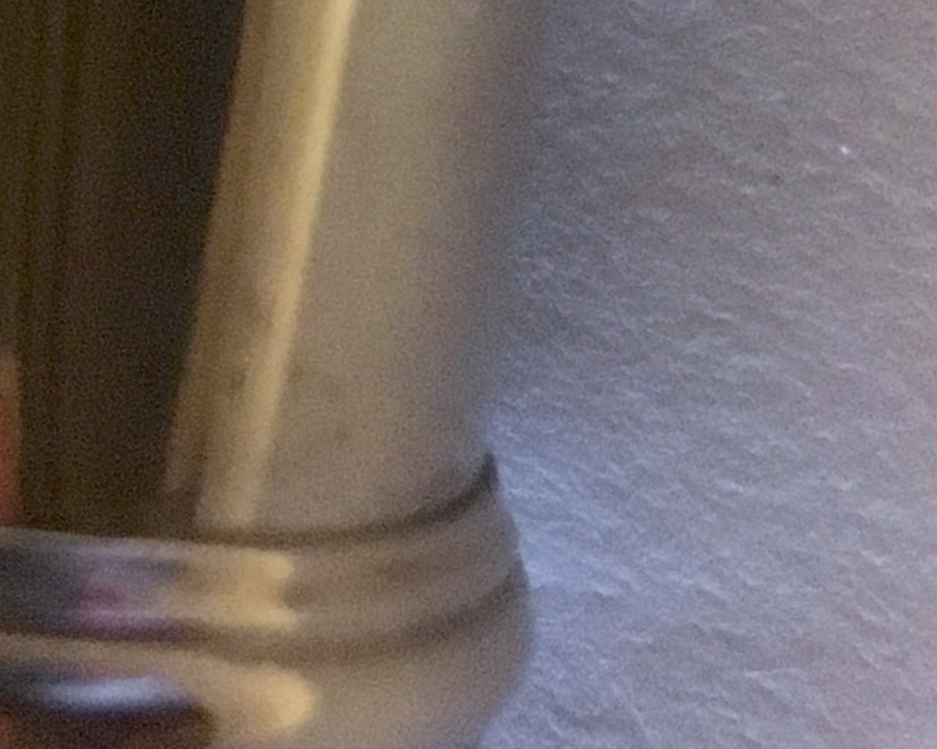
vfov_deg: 10.2
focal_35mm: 140
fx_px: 3882
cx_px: -140
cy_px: -766
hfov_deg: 13.4
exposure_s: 1/15
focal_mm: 4.15
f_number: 2.2
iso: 250
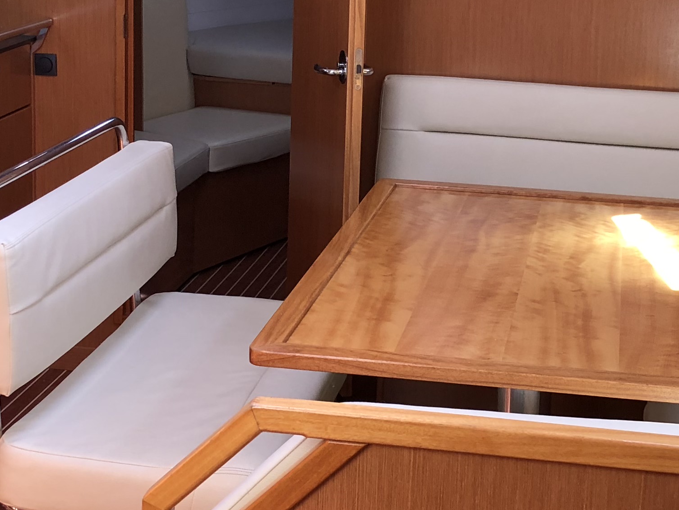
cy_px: 141
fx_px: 1471
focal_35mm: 75
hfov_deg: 26.0
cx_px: 389
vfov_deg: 19.5
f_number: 1.8
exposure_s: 1/30
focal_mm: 3.99
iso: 25
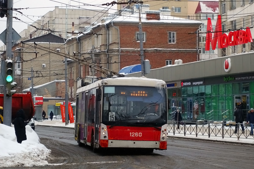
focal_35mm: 80
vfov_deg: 17.1
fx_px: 564
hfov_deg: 25.4
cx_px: 127
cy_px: 84
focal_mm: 29.8
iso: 200
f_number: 4.5
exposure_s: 1/500
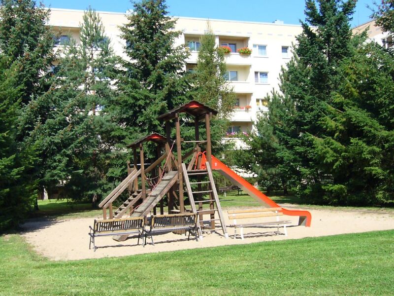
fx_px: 580
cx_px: 197
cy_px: 148
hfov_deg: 37.5
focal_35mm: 51
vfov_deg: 28.6
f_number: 6.9
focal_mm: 8.5
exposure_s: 1/125
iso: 64
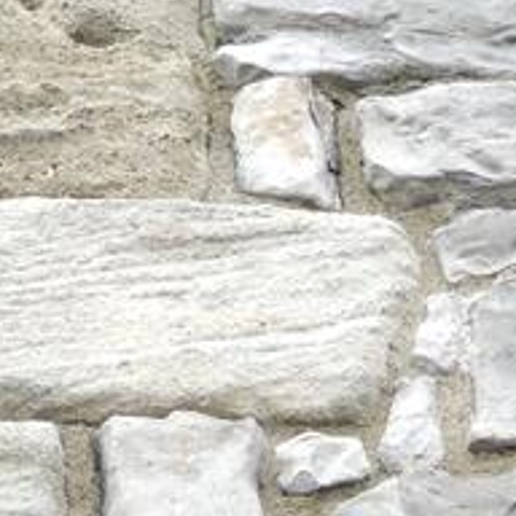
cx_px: -540
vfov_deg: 2.6
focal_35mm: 685
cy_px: 0
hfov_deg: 2.5
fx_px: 11552
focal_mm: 25.8
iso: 360
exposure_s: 1/125
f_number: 4.4
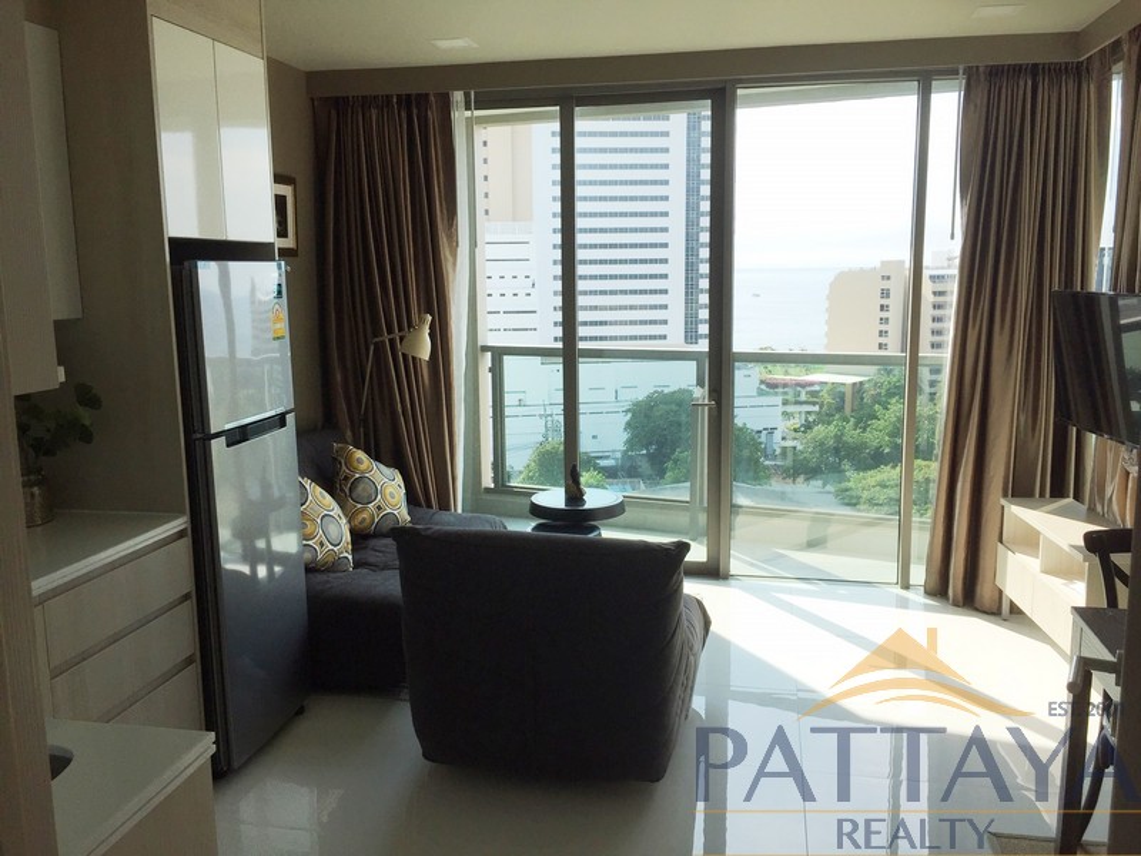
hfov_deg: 61.7
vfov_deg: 48.2
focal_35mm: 29
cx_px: 570
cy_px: 428
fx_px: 956
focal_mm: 4.15
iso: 32
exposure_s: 1/775
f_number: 2.2
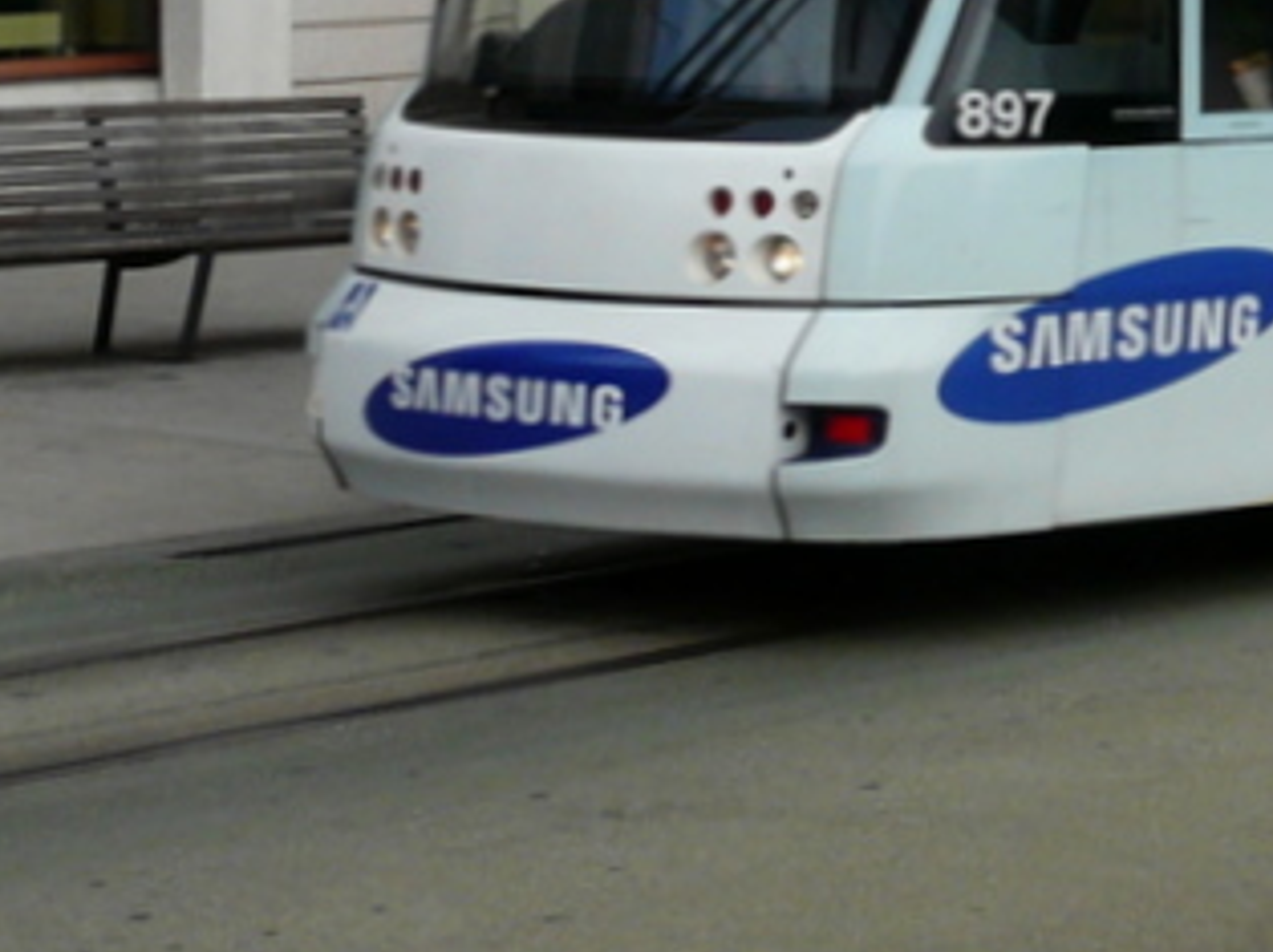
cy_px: -170
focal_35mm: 118
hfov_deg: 15.3
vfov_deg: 12.3
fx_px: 4336
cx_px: 1954
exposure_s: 1/200
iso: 100
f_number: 5
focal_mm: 6
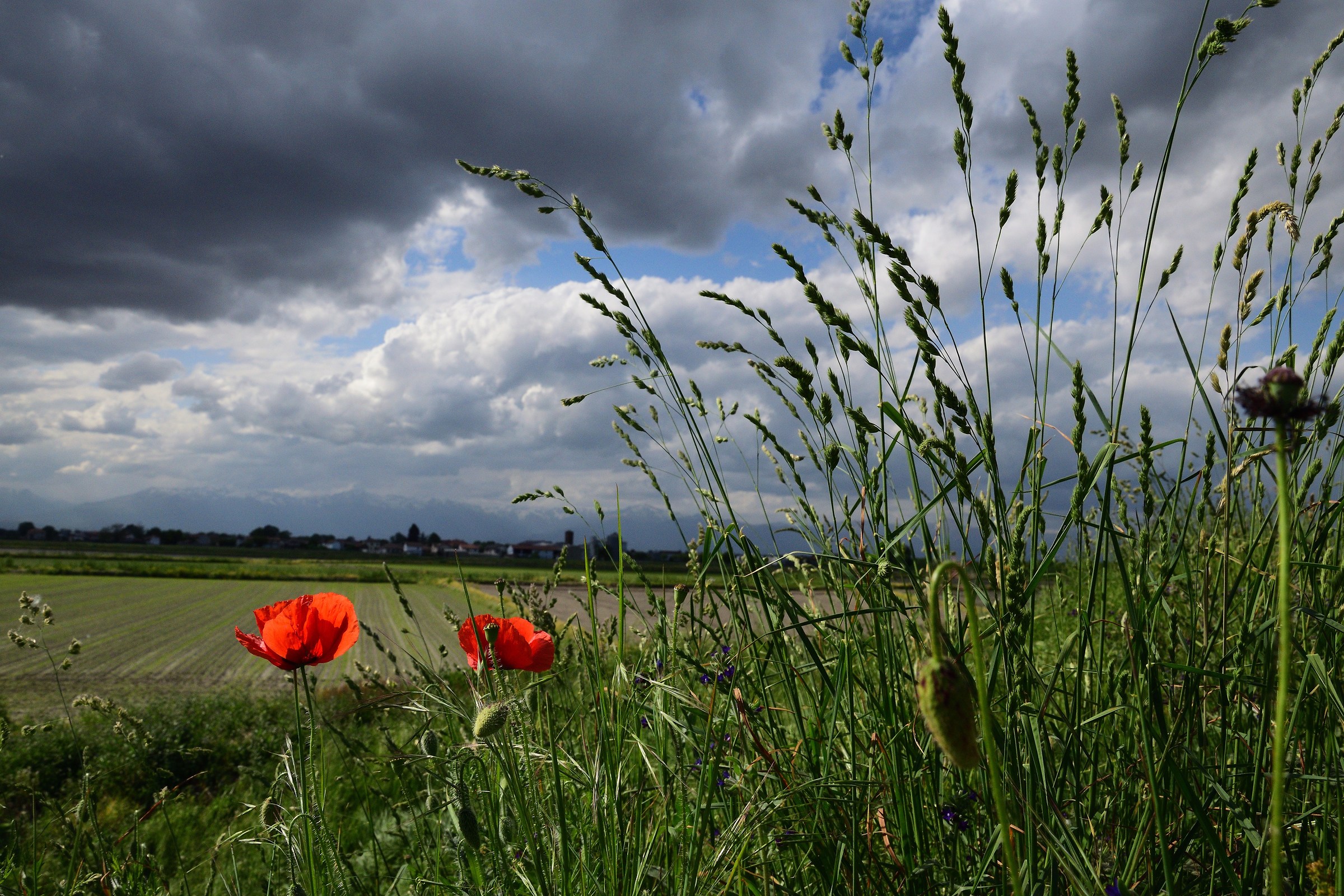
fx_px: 1176
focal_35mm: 32
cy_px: 448
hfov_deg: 59.5
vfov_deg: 41.7
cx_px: 672
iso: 800
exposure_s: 1/500
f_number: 11
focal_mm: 21
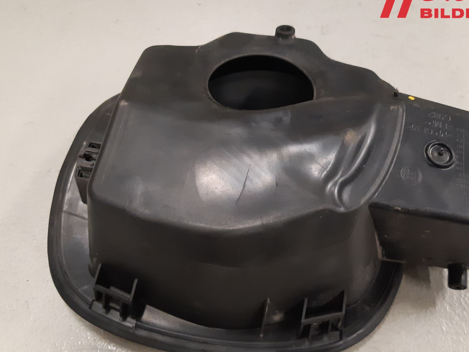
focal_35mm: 34
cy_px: 197
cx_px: 257
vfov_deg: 41.7
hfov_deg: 53.9
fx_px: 461
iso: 320
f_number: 1.7
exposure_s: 1/50
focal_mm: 3.93
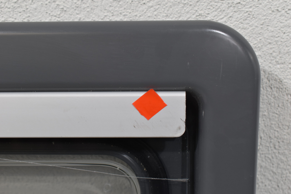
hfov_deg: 36.9
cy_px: 97
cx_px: 146
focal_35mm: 54
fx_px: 436
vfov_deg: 25.1
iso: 400
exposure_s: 1/60
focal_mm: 36
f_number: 7.1
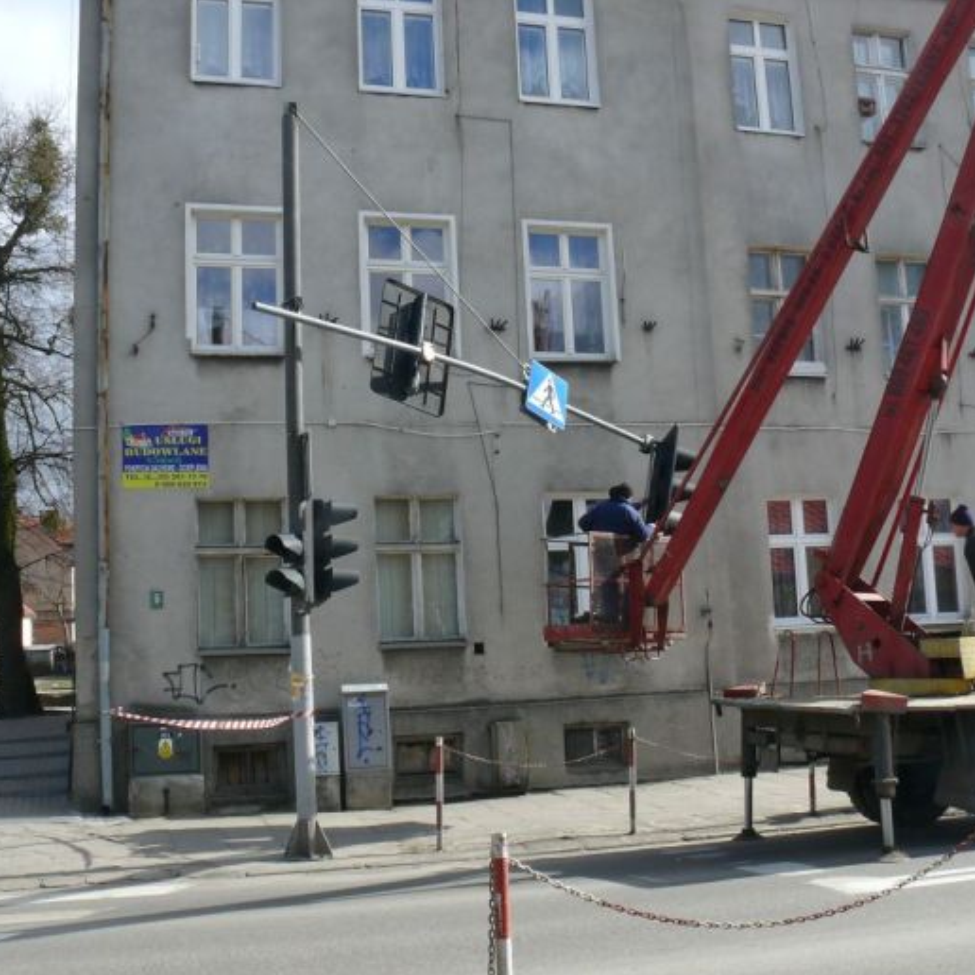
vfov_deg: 40.0
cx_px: 499
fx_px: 1338
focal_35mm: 42
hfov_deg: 40.0
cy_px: 492
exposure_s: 1/80
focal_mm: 7.4
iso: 100
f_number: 9
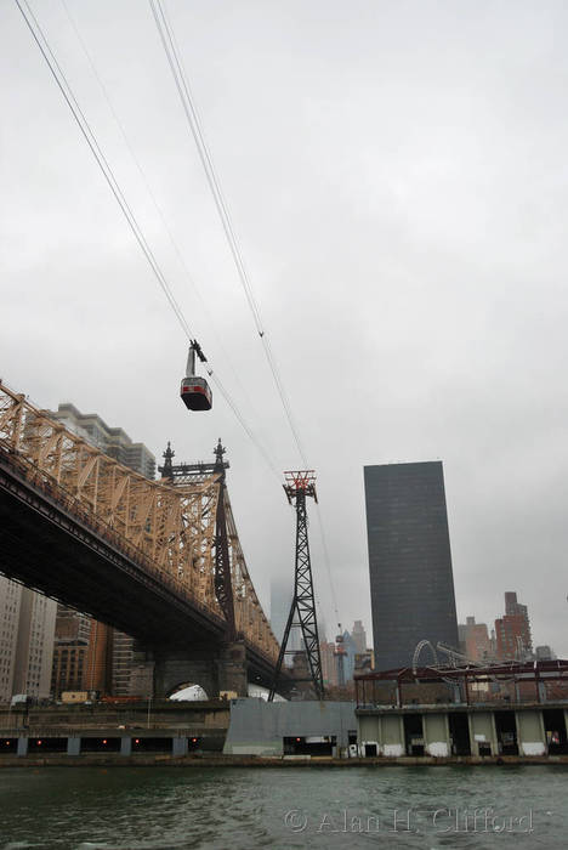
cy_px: 425
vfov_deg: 57.2
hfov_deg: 40.0
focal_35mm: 33
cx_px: 284
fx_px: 779
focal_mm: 22
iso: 100
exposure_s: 1/250
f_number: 4
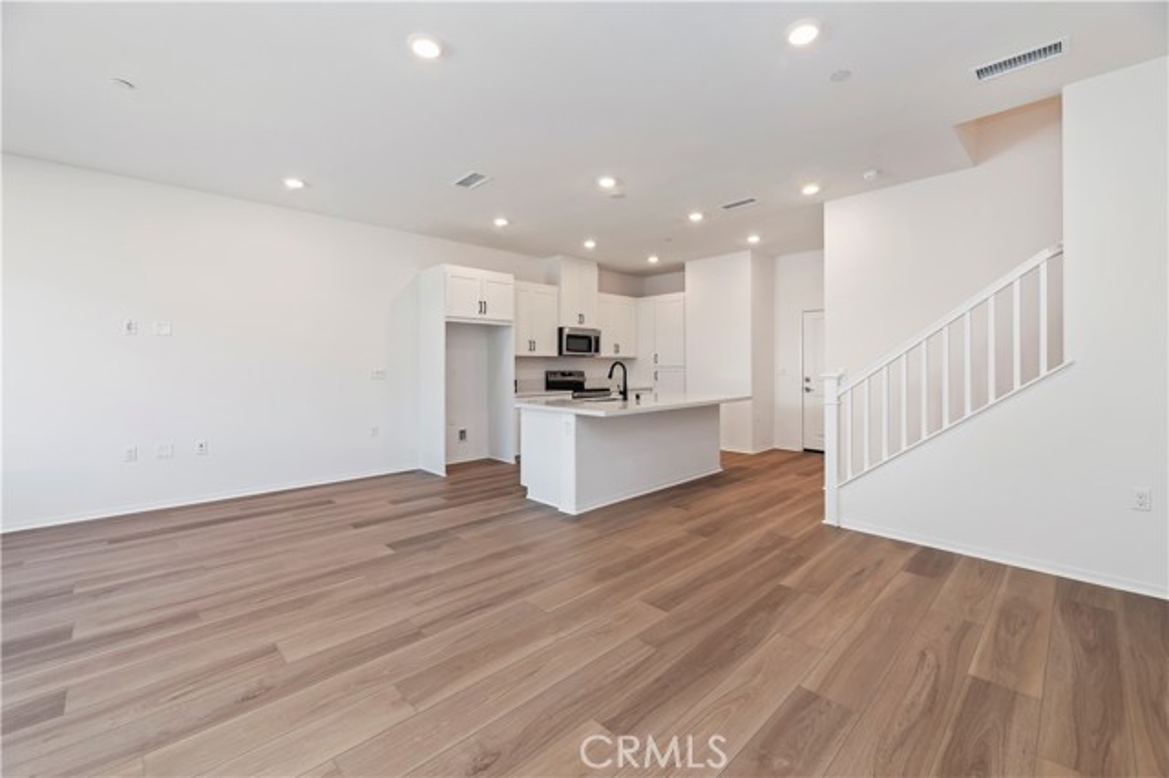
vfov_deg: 81.1
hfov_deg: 104.3
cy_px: 389
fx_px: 454
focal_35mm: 14
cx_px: 584
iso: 500
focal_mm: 14
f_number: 10
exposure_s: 1/10
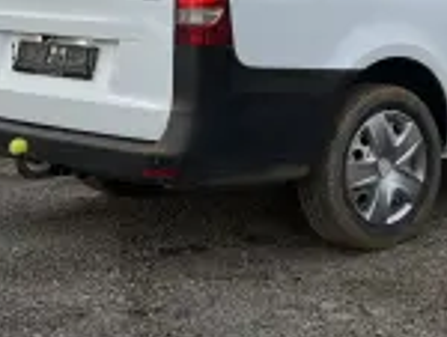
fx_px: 1487
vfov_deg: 12.7
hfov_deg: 16.9
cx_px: 393
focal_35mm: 115
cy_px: -18
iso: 125
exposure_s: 1/60
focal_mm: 6.76
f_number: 1.78
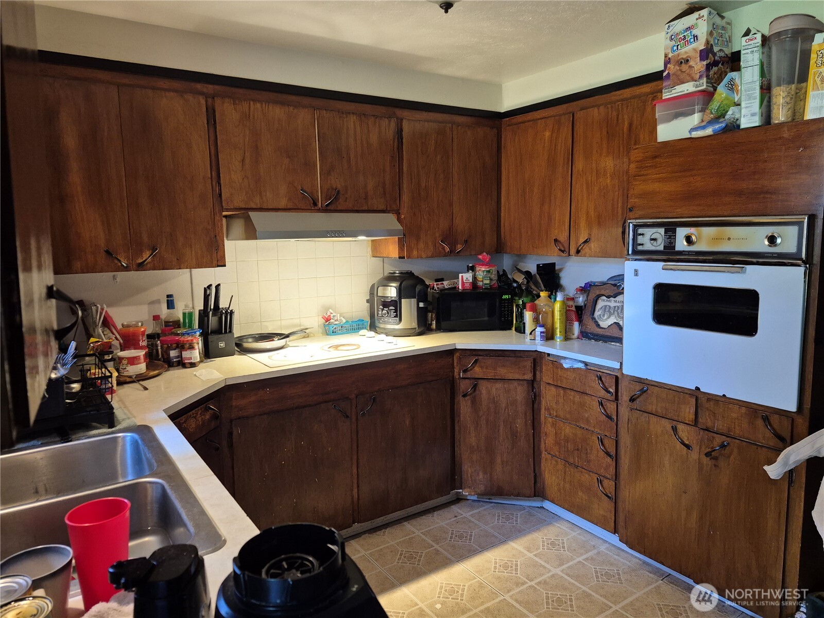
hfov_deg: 73.9
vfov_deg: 58.9
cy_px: 309
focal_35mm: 23
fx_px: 547
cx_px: 412
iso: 640
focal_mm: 5.4
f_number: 1.8
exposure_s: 1/60
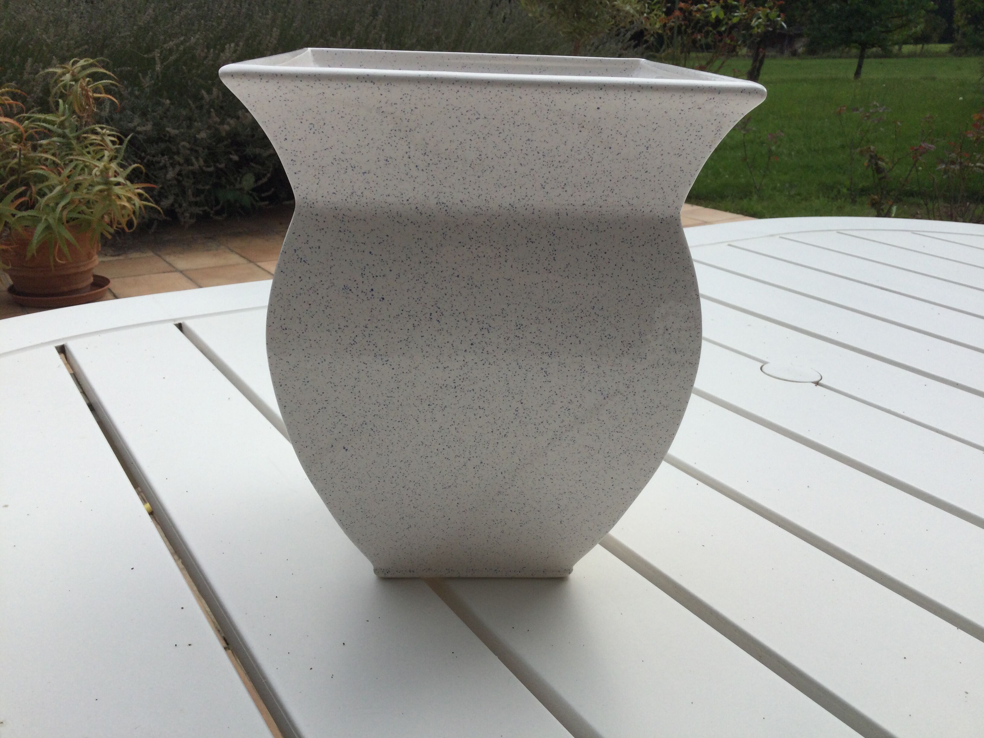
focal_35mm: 31
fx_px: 881
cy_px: 369
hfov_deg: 58.4
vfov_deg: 45.4
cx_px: 492
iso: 25
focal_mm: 3.3
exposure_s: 1/1314
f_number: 2.4
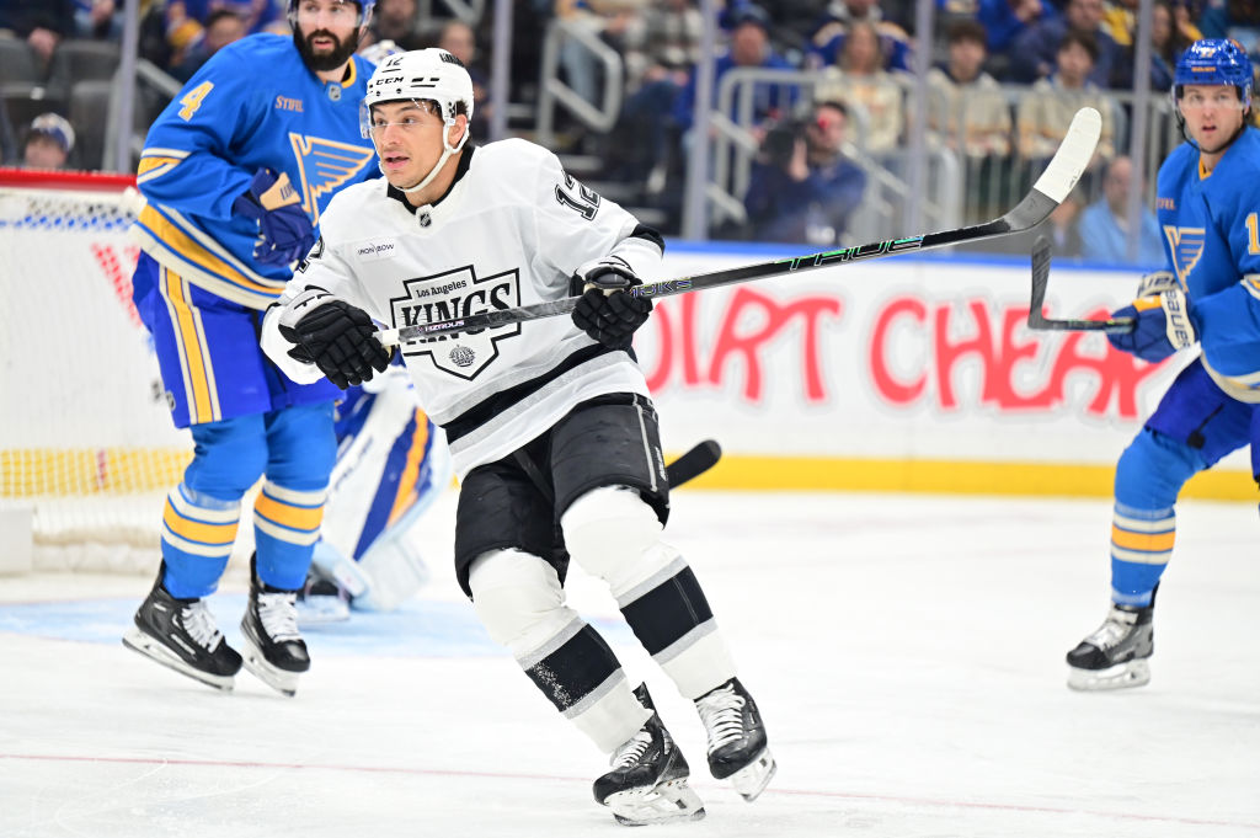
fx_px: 5421
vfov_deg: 8.8
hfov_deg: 13.3
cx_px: 630
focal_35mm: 155
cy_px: 419
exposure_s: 1/1600
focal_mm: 155
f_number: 2.8
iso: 1600
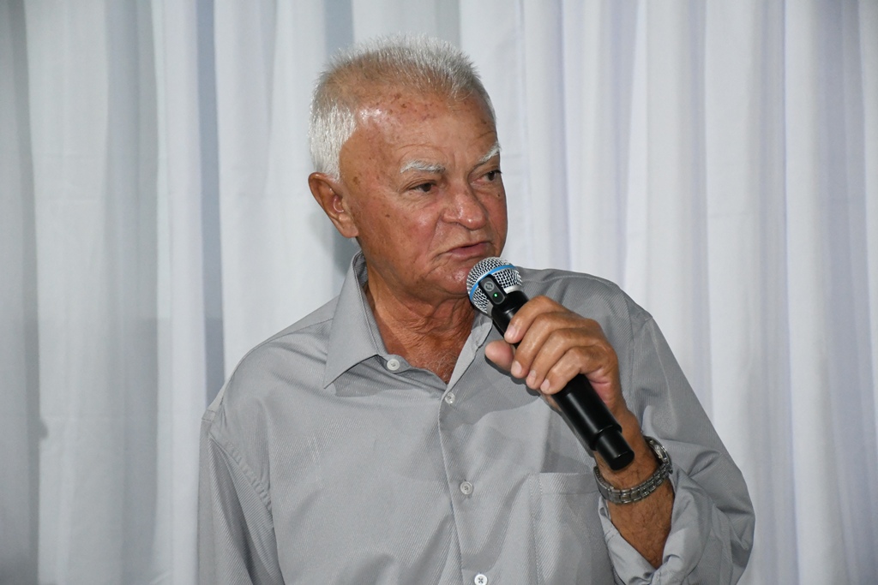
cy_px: 292
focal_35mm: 112
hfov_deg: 18.3
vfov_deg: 12.2
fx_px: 2732
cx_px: 439
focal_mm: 75
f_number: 5
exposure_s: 1/160
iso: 6400
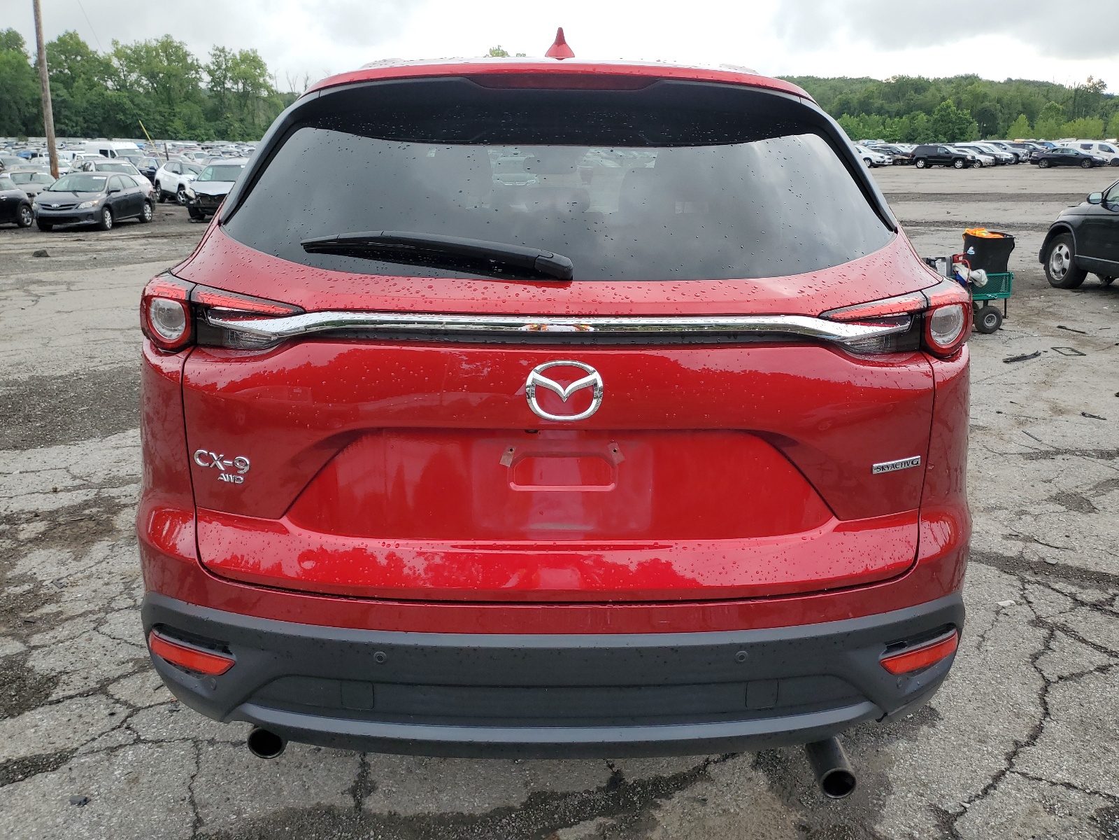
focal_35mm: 26
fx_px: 840
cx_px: 560
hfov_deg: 67.3
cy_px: 420
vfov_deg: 53.1
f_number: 1.5
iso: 50
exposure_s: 1/588
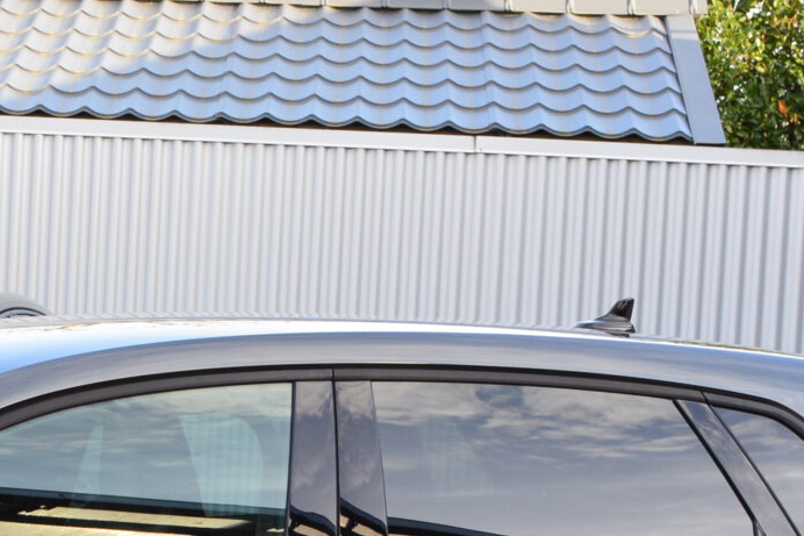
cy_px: 549
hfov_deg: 13.5
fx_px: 3346
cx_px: -29
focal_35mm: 150
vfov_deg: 9.1
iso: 280
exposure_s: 1/60
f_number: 10
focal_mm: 27
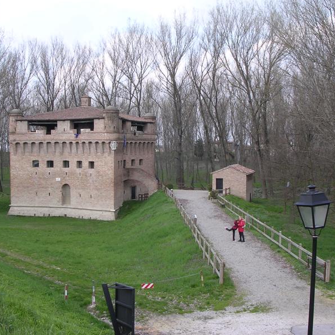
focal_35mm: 45
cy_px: 167
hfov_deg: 37.5
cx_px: 153
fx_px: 493
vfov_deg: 37.6
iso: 100
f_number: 5.6
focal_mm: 5.8
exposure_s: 1/135
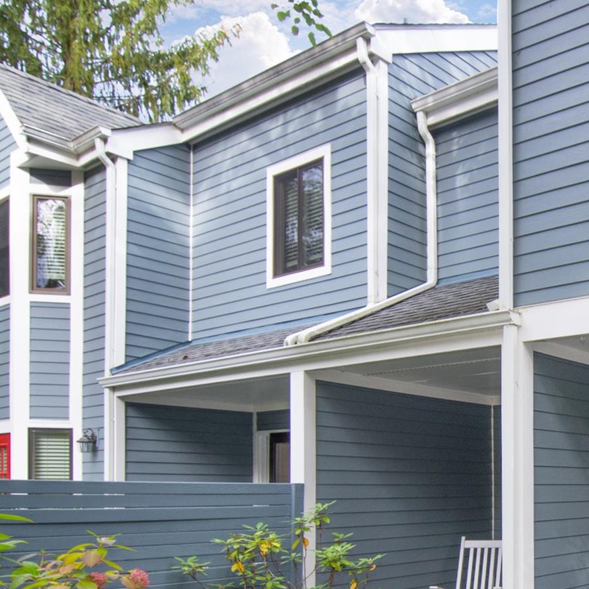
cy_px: 442
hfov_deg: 42.6
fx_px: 635
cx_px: 594
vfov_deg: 47.9
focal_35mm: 33
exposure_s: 1/125
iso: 800
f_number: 9
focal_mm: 11
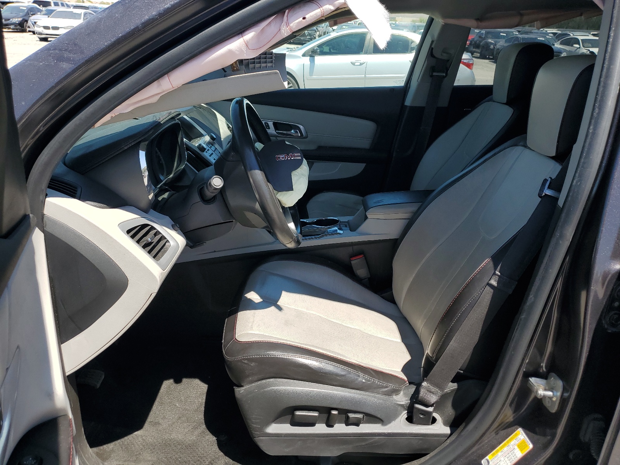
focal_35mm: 26
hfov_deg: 67.3
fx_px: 466
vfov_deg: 53.1
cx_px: 310
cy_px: 232
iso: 50
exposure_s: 1/1429
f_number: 1.5
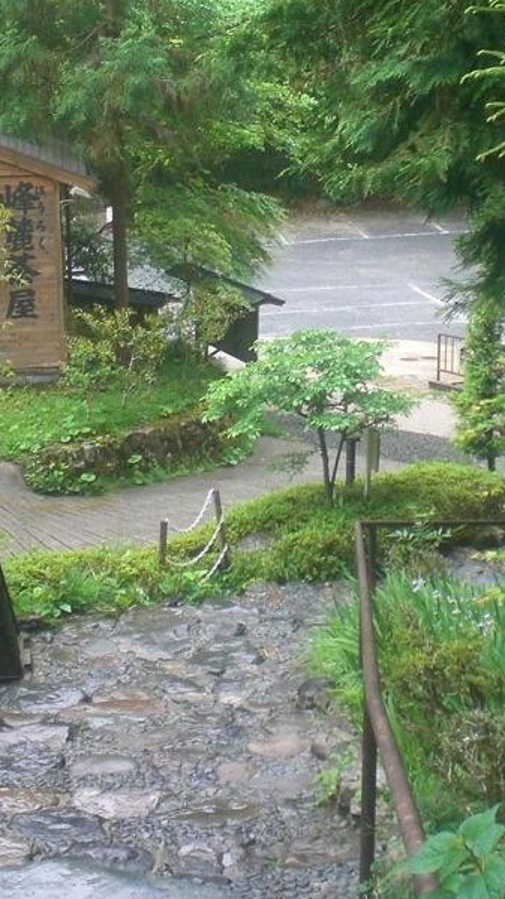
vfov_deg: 30.2
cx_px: 237
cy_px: 259
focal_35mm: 69
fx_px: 1644
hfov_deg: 17.5
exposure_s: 1/100
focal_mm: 6.3
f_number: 3.1
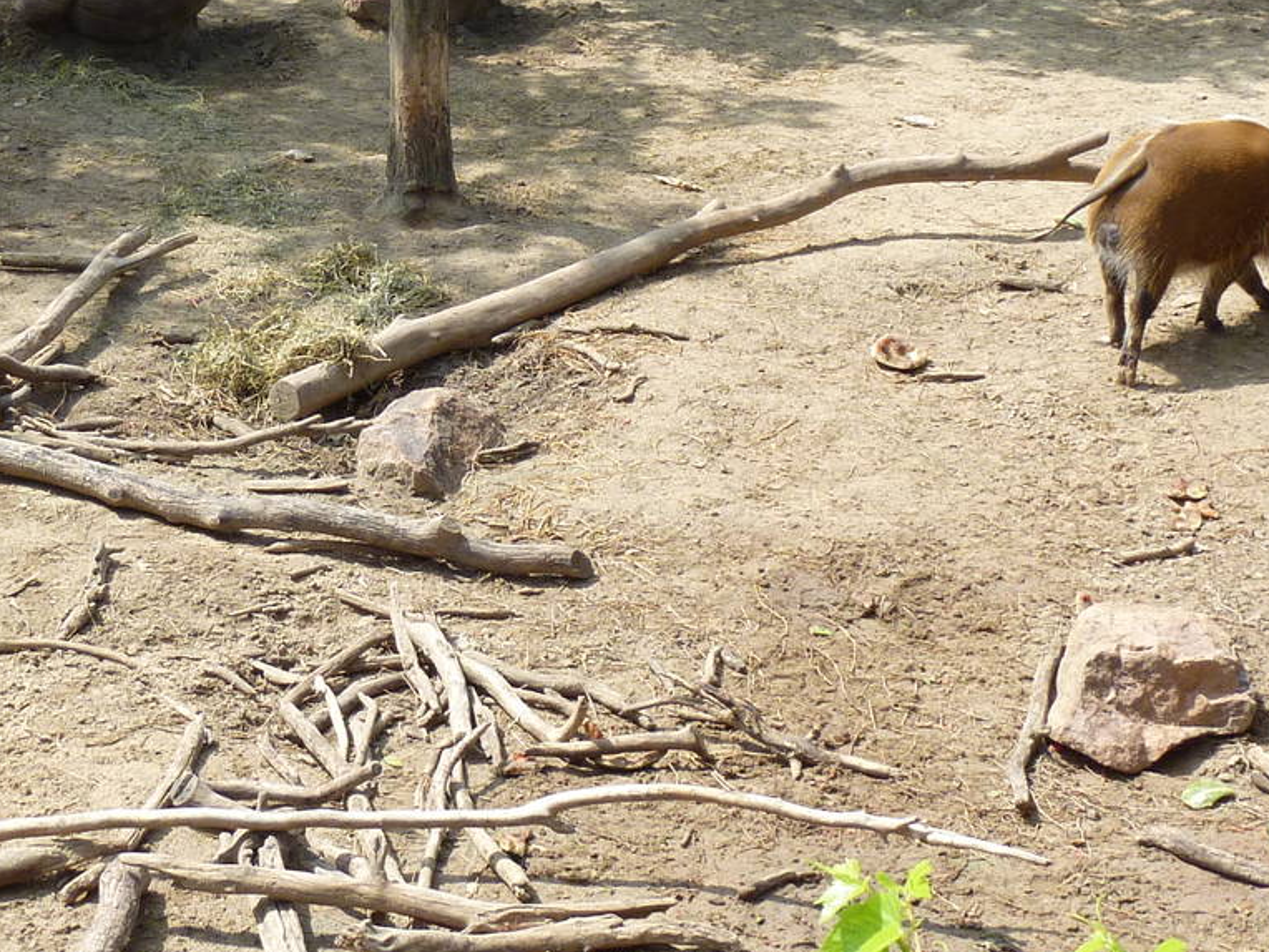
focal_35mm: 88
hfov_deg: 22.1
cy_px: 33
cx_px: 357
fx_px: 3226
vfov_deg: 16.5
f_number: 3.7
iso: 125
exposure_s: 1/500
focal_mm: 6.9
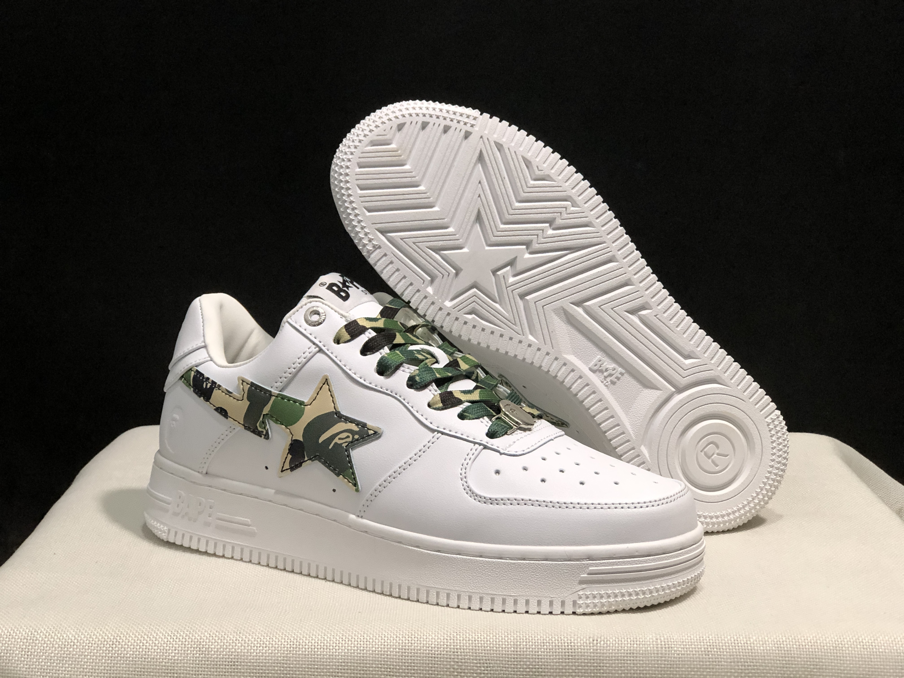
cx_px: 452
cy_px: 339
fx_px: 1489
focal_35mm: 57
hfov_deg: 33.8
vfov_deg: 25.7
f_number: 2.8
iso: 64
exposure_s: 1/30
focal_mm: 6.6
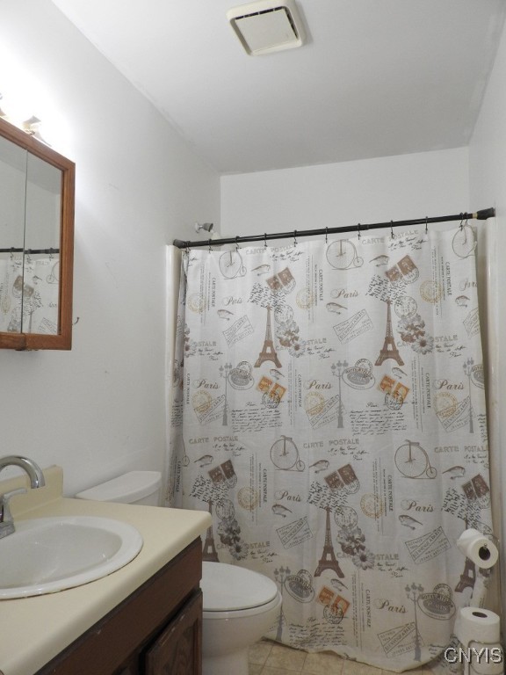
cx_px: 253
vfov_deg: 71.6
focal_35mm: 24
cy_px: 338
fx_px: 468
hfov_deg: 56.8
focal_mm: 4.3
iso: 180
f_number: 3.3
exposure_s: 1/30
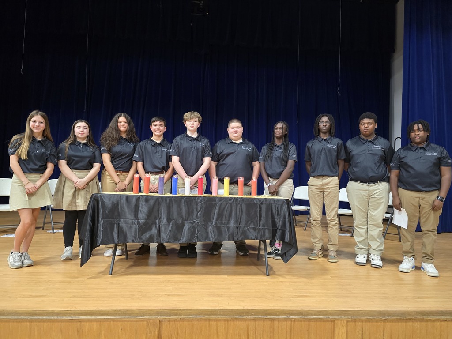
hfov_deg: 73.9
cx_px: 226
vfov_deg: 58.9
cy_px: 170
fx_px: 300
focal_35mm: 23
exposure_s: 1/60
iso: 800
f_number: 1.7
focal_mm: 6.3
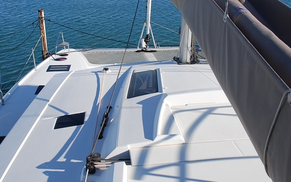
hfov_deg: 52.6
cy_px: 56
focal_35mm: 37
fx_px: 294
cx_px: 127
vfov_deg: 34.1
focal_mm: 16
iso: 100
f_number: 8
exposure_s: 1/250
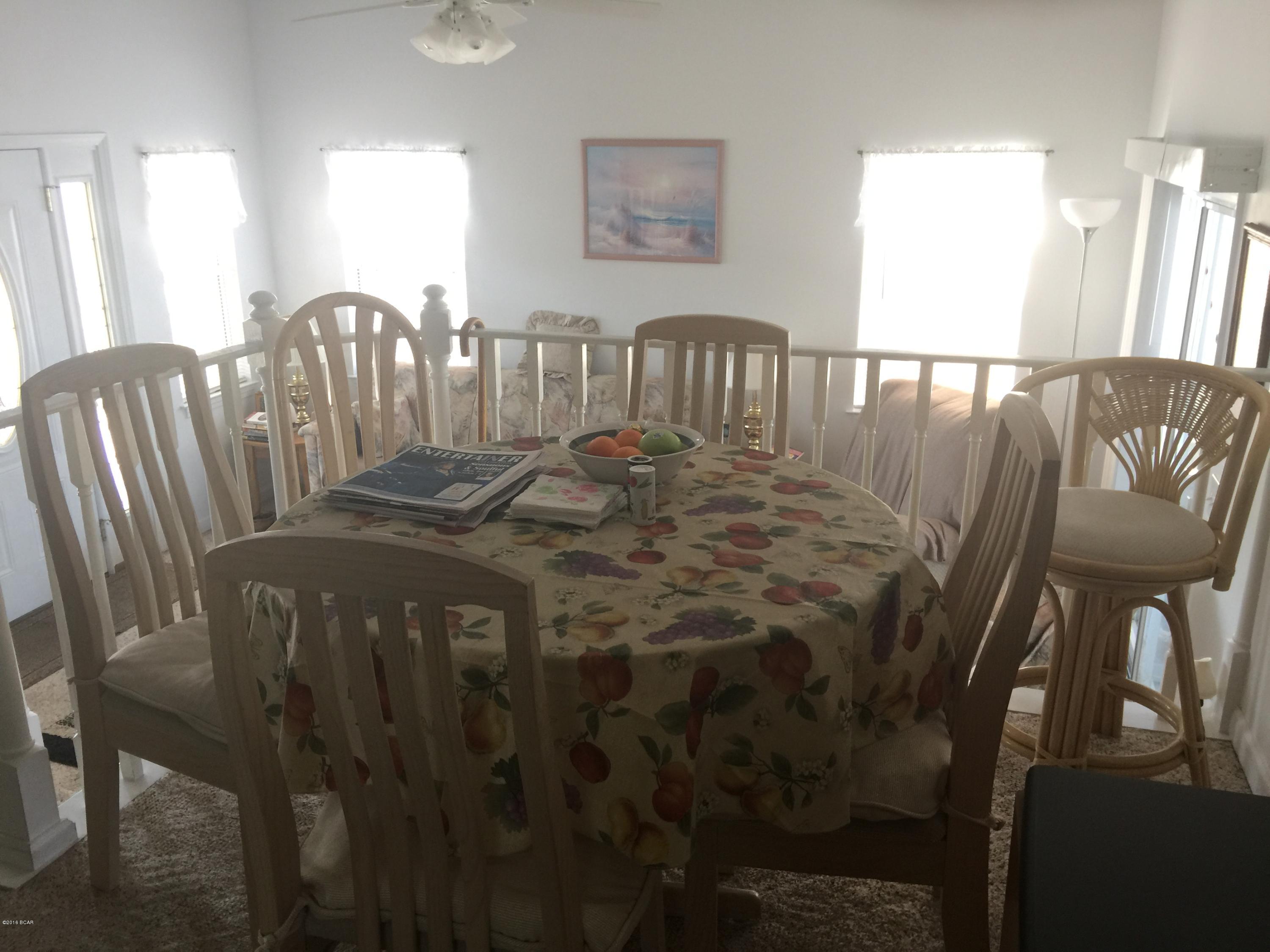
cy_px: 476
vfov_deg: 48.2
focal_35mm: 29
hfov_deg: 61.7
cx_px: 635
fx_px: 1064
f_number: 2.2
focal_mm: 4.15
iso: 32
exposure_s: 1/15
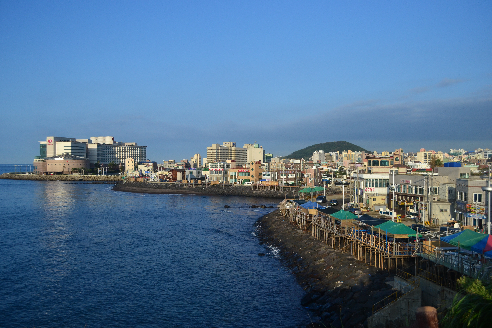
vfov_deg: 40.0
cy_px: 164
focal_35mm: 33
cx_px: 246
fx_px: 451
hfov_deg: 57.2
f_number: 5
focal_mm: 22
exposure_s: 1/2500
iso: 400
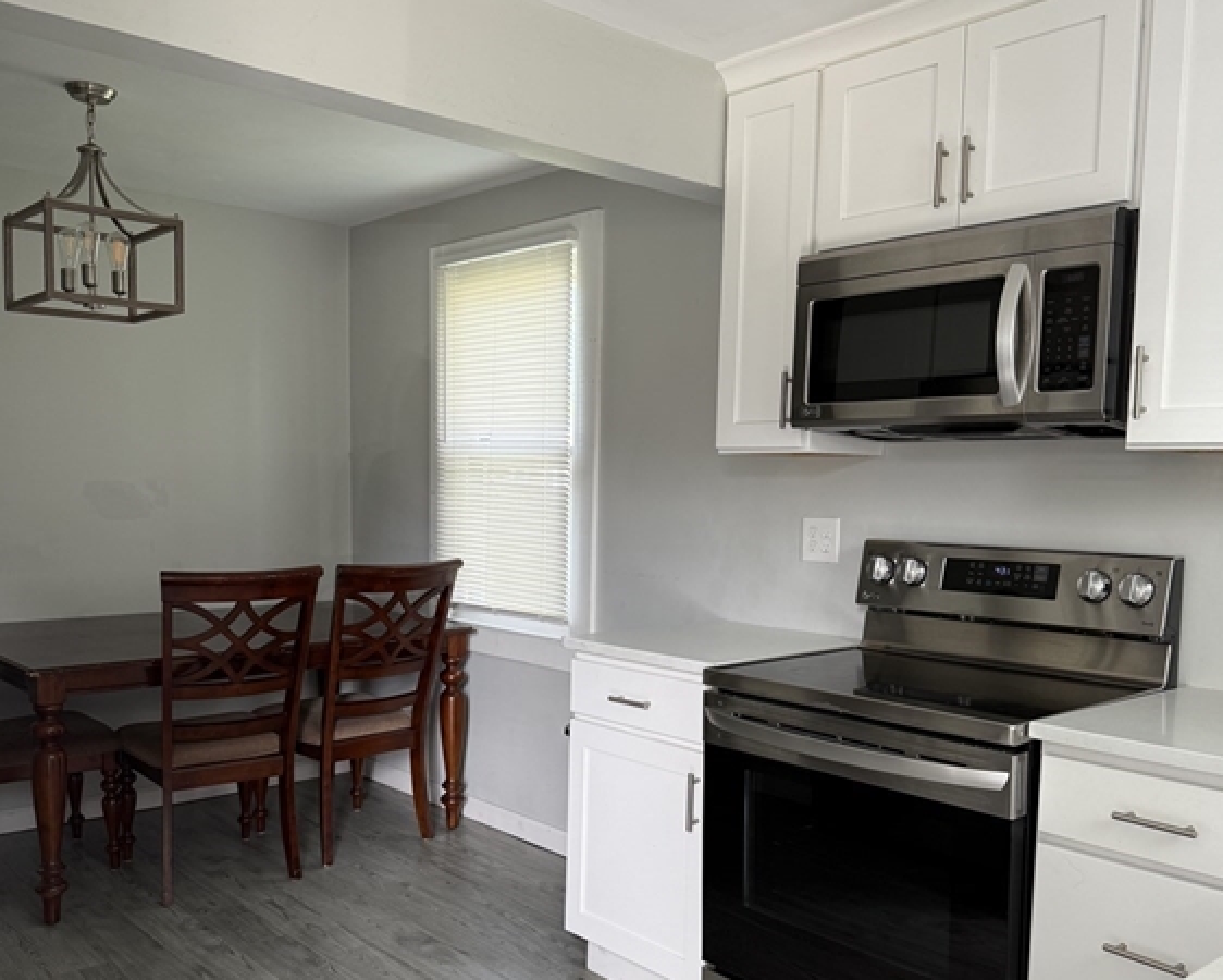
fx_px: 1159
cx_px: 609
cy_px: 588
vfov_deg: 45.6
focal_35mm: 32
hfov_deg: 55.6
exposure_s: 1/121
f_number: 1.78
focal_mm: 6.76
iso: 125
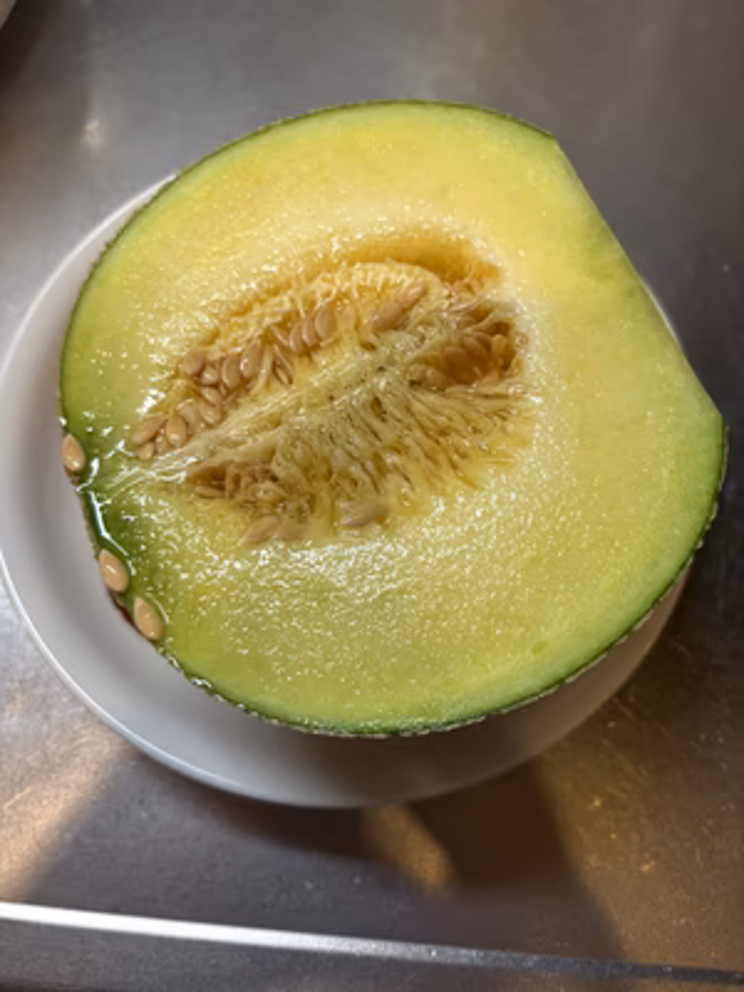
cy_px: 496
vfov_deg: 67.3
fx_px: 745
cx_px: 372
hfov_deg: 53.1
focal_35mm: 26
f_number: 1.6
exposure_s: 1/60
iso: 80
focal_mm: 5.96
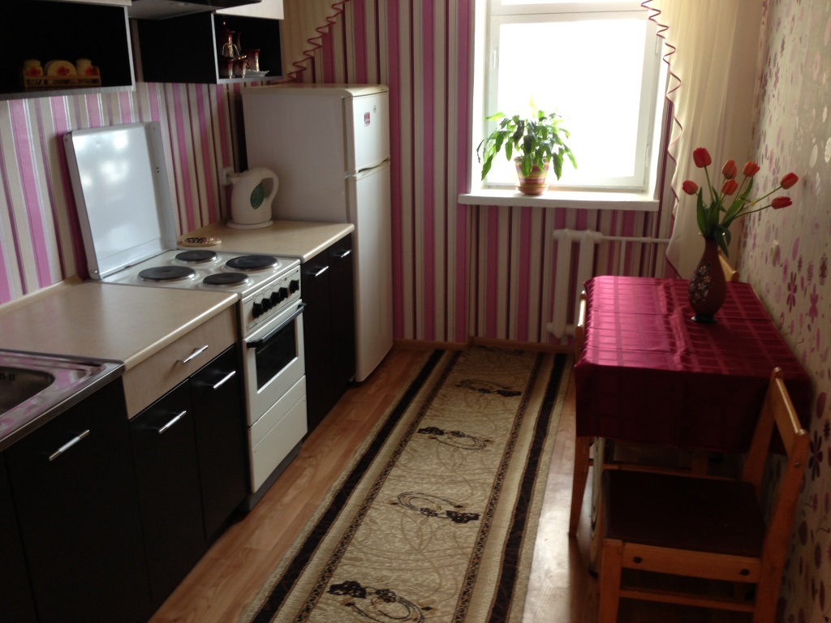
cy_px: 312
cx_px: 416
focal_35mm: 33
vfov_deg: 42.9
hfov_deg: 55.4
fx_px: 792
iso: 50
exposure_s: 1/20
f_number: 2.4
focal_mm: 4.13
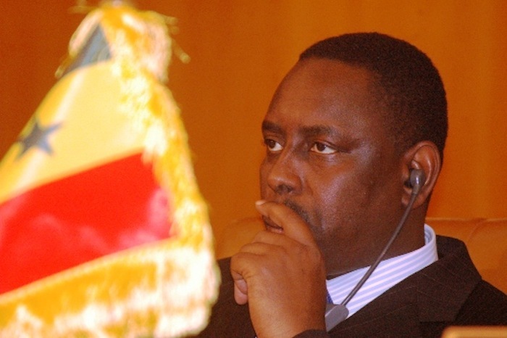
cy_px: 169
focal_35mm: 300
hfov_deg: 6.9
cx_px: 254
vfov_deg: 4.6
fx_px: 4223
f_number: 5.6
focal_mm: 200
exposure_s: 1/60
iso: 1600
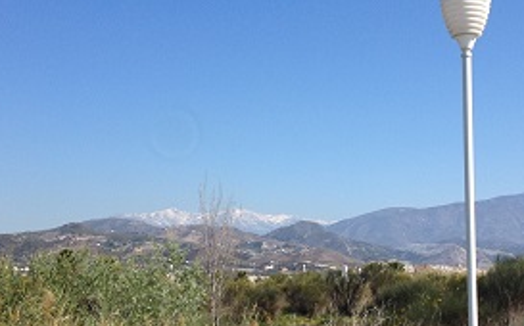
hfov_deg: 30.2
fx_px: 970
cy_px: 174
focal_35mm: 68
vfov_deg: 19.1
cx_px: 296
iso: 50
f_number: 2.4
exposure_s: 1/2045
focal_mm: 4.28
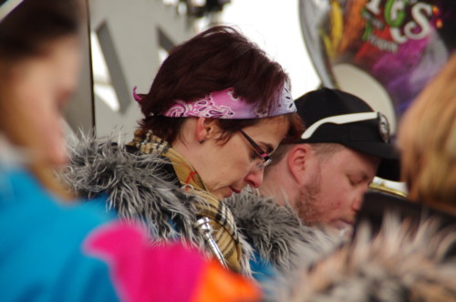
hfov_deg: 6.9
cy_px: 151
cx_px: 228
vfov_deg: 4.6
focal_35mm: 300
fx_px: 3792
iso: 1600
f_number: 6.3
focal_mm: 200
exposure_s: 1/250
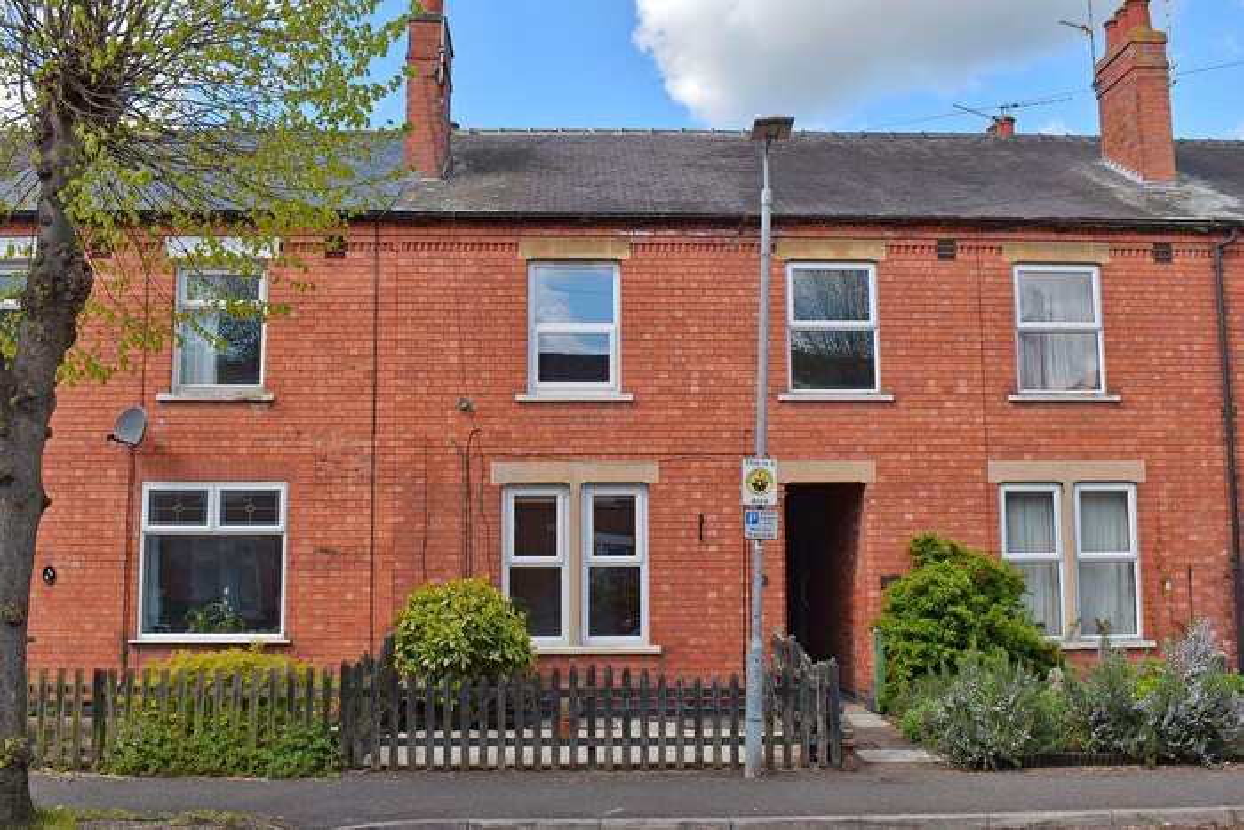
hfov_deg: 57.2
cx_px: 622
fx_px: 1140
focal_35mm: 33
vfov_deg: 40.0
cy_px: 415
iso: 160
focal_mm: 22
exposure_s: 1/250
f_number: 8
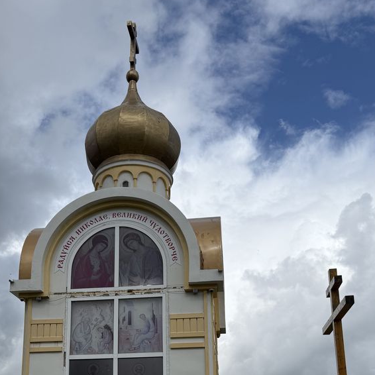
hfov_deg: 37.3
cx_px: 142
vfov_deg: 35.6
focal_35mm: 45
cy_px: 329
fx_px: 552
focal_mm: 6.76
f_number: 1.78
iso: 80
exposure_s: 1/9091
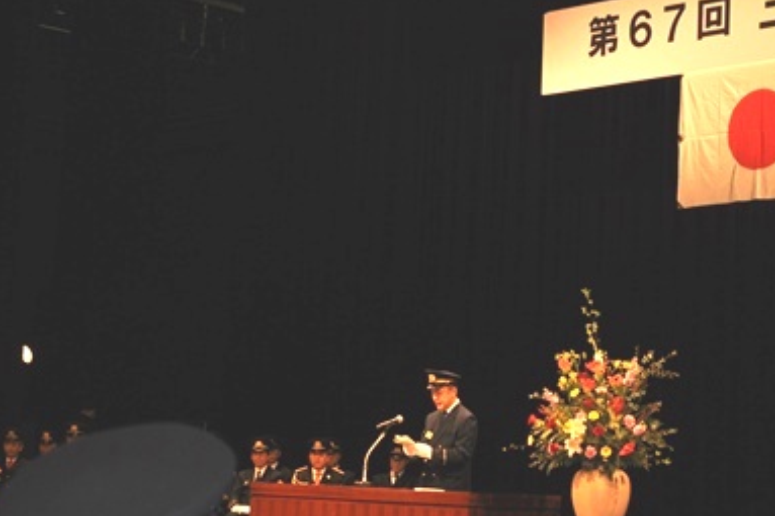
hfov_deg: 21.1
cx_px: 433
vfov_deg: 14.2
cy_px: 287
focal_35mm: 97
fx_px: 2078
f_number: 5.6
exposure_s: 1/60
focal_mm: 55
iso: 800
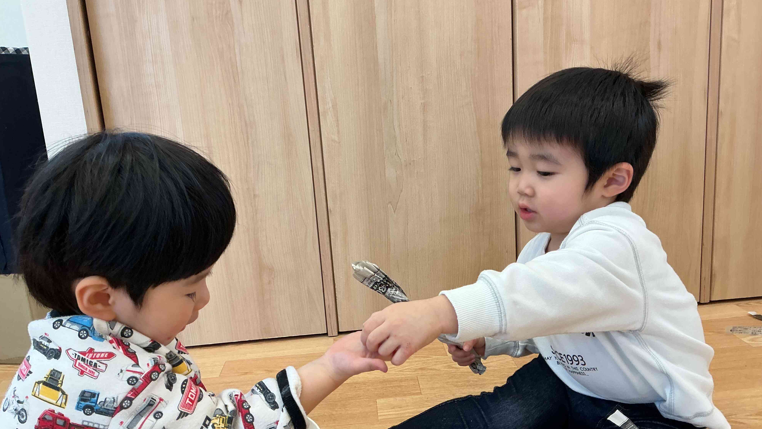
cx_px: 381
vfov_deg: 36.7
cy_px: 230
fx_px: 647
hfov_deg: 61.0
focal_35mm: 32
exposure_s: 1/120
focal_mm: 3
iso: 40
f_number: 1.8
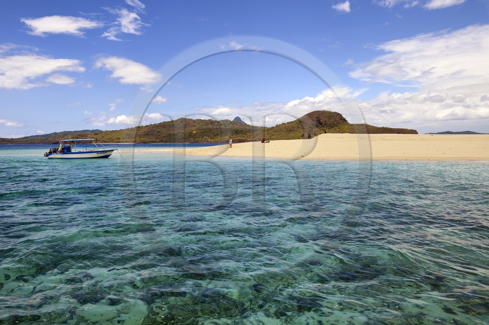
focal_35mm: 32
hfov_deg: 58.8
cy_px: 162
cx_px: 244
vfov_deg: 41.0
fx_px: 434
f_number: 14
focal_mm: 32
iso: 200
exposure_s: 1/320
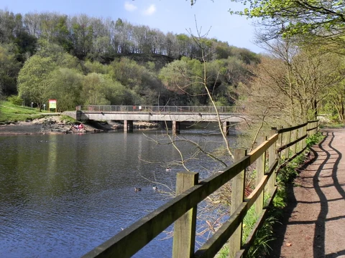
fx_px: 518
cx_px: 172
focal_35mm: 52
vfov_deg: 28.0
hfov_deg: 36.8
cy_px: 129
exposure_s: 1/931
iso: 160
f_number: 3.5
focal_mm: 9.2
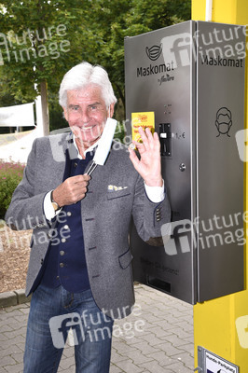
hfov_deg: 29.2
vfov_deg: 42.8
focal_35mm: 46
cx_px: 124
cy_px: 186
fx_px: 476
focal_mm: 46
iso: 160
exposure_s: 1/100
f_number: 8
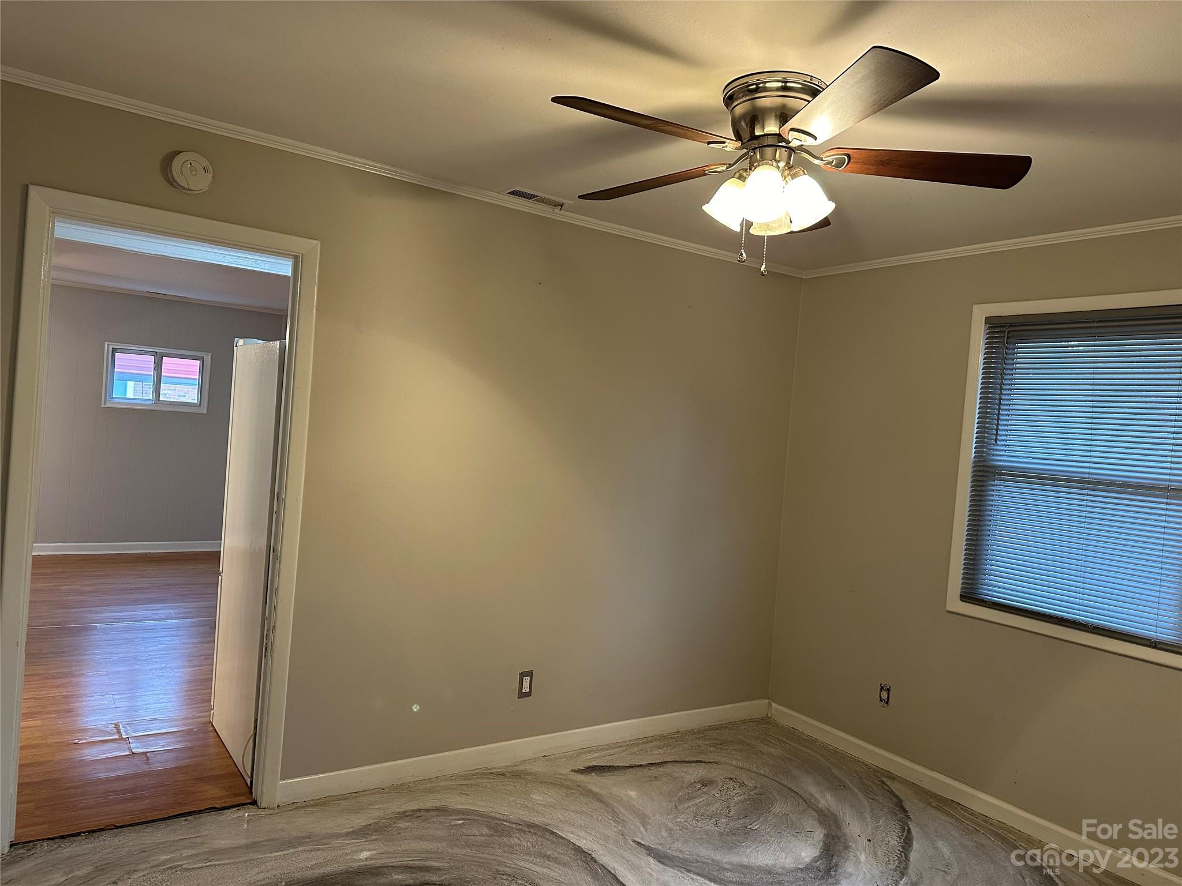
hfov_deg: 71.6
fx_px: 820
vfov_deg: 56.8
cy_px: 443
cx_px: 591
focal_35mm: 24
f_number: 1.78
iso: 250
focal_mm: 6.86
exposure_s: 1/60
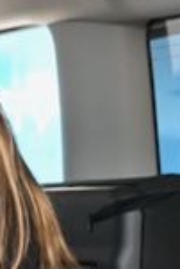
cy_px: 287
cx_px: -2
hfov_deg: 7.5
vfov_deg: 11.1
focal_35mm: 183
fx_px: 1369
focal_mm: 27
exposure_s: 1/60
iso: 800
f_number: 2.8
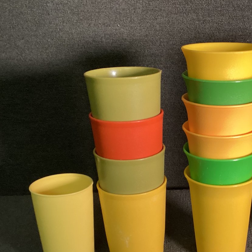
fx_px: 412
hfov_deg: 33.1
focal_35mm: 50
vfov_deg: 33.8
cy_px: 159
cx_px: 201
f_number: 2.4
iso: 320
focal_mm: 3.3
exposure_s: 1/60
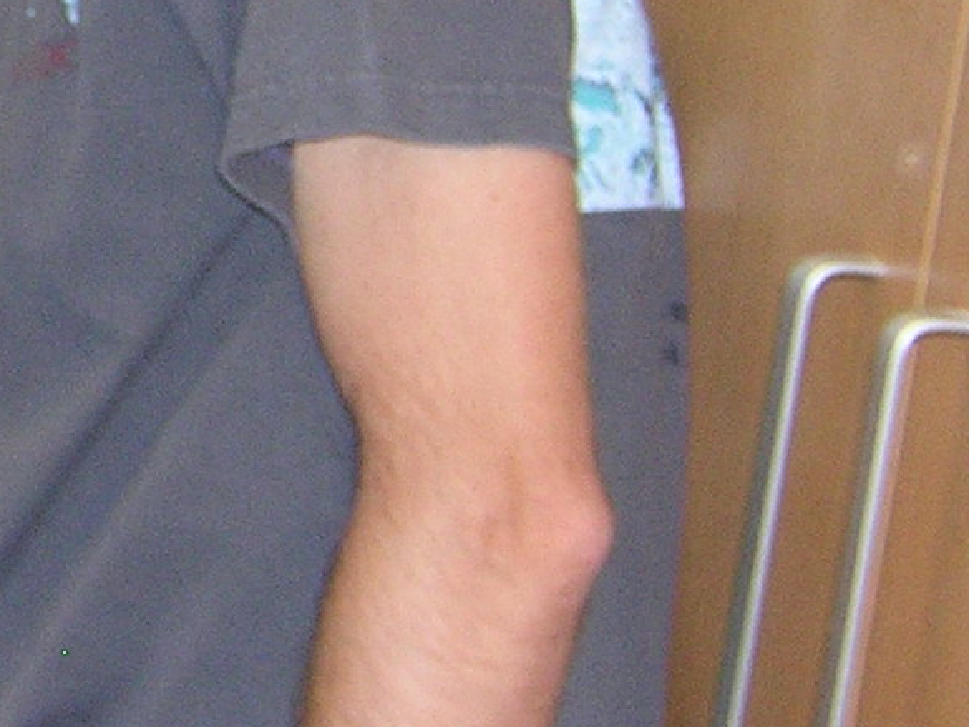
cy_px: -154
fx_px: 4759
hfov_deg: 11.3
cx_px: -324
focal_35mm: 170
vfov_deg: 8.6
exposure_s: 1/60.1
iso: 384
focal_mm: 8.1
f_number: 3.4
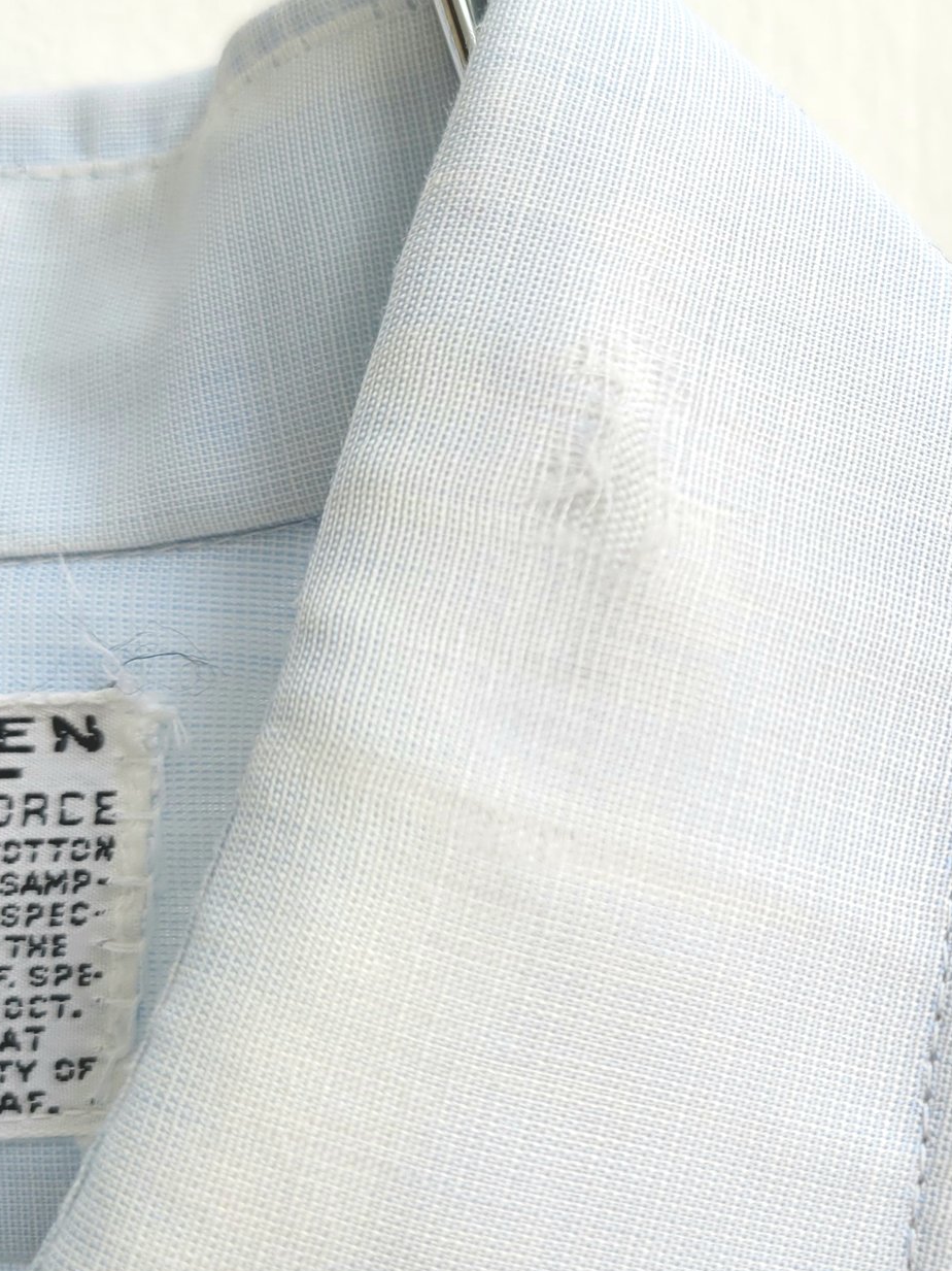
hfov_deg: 26.8
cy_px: 642
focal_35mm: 54
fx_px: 1981
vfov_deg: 35.6
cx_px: 684
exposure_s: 1/120
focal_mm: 5.4
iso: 40
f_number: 1.8
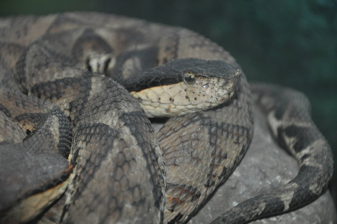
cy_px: 112
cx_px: 168
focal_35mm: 158
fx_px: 1473
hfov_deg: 13.1
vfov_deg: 8.7
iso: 800
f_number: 5.6
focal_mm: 105
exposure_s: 1/60
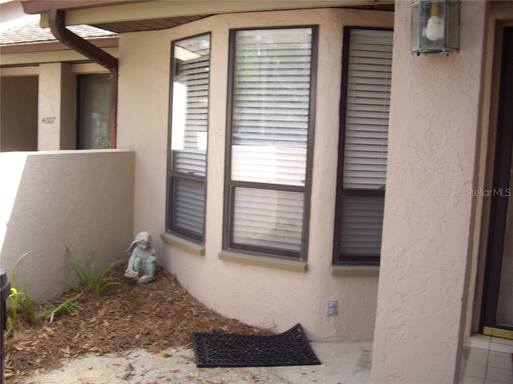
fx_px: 563
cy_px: 192
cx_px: 256
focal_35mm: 38
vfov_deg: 37.7
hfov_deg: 49.0
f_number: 2.8
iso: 100
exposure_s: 1/160
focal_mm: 7.9
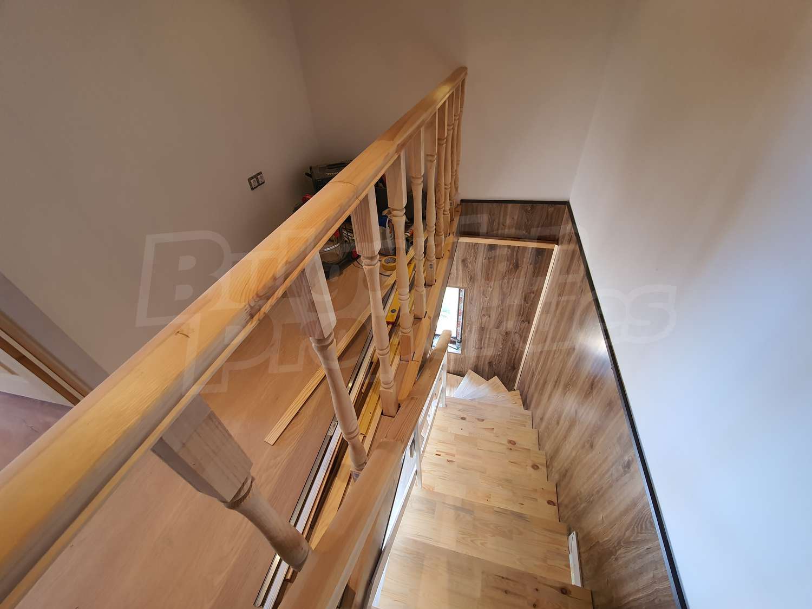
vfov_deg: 89.9
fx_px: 305
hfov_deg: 106.2
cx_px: 406
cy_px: 304
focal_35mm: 13
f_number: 2.2
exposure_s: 1/50
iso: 100
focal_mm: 1.8
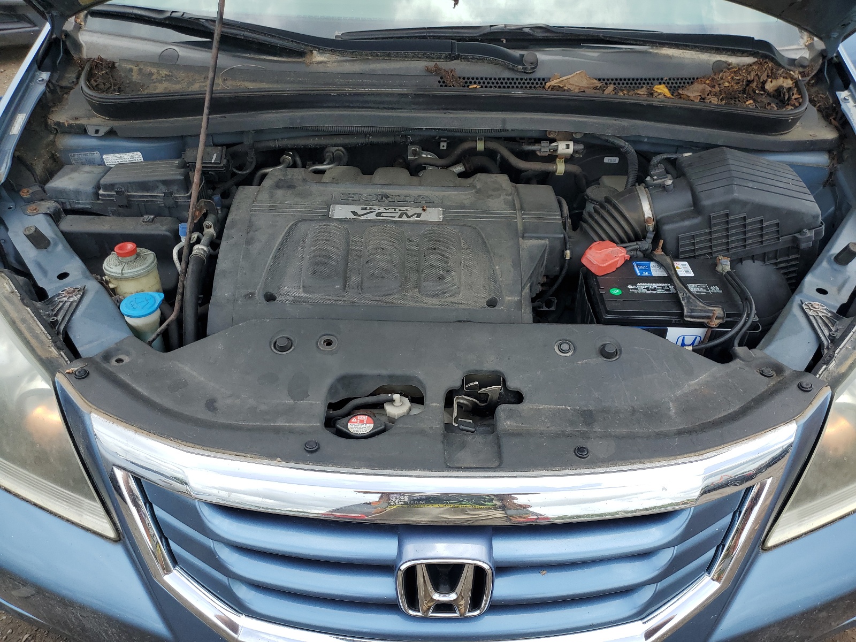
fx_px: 643
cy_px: 321
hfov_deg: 67.3
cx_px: 428
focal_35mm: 26
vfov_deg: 53.1
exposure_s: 1/1429
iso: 50
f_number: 1.5
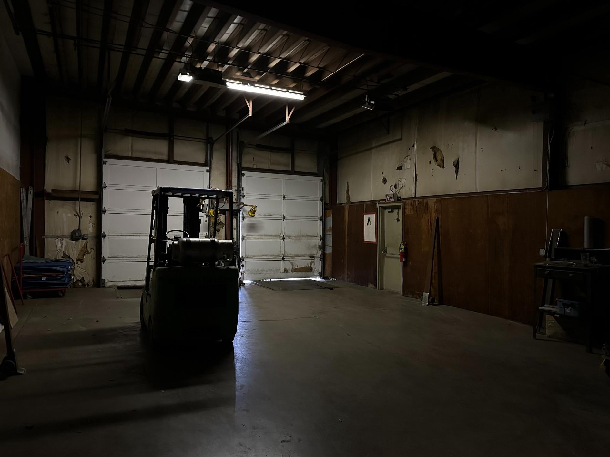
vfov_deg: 53.1
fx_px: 458
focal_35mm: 26
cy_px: 239
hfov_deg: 67.3
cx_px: 315
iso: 1250
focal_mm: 6.86
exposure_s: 1/30
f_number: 1.78
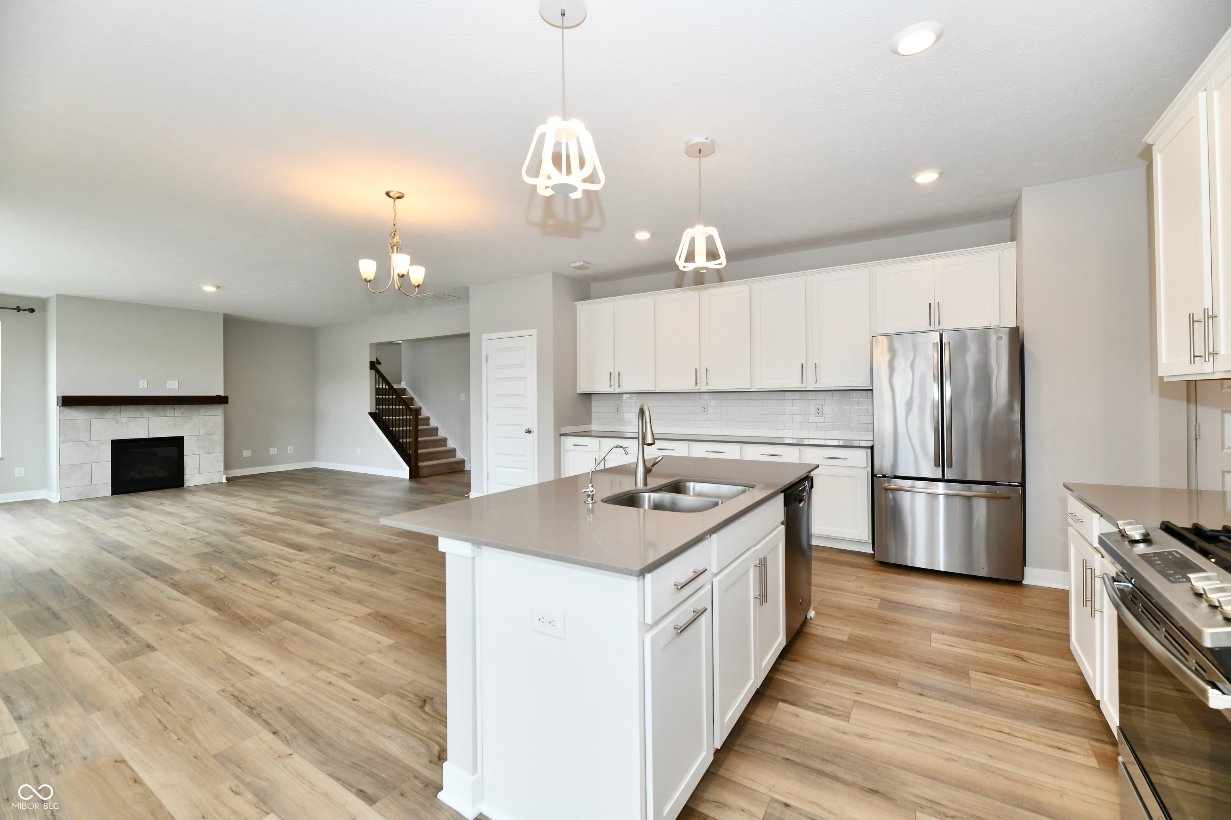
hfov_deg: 104.3
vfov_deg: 81.2
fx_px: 479
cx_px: 616
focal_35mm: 14
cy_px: 410
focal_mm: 14
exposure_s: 1/60
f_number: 6.3
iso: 640
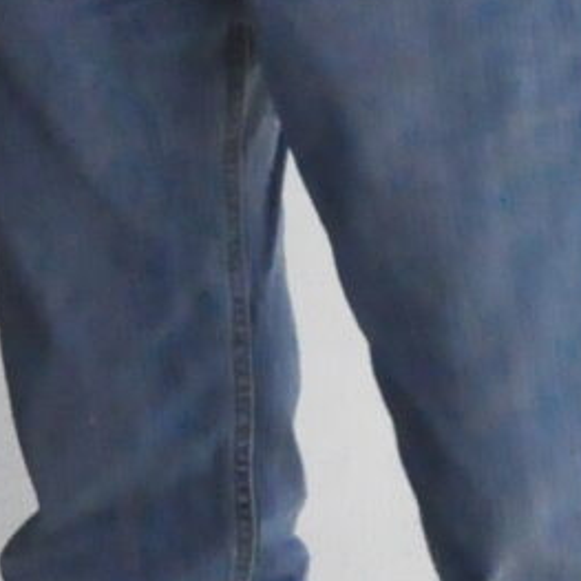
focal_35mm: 396
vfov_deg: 4.3
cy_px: -981
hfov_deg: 4.1
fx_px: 7520
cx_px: -1692
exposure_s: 1/800
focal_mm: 32
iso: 3200
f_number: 14
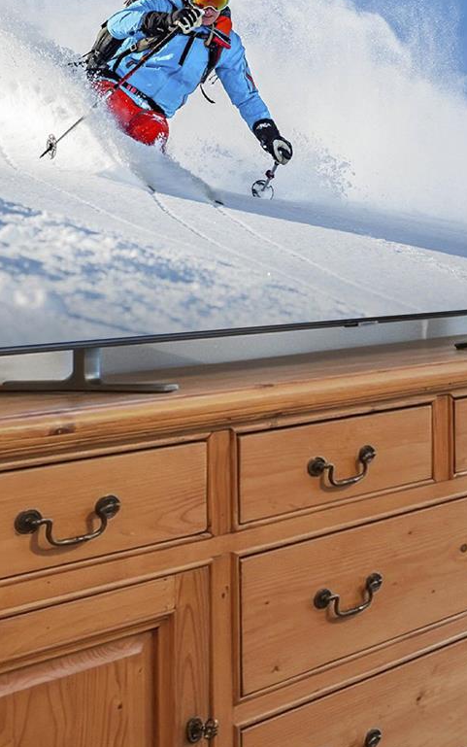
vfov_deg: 35.6
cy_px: 301
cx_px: 1381
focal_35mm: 57
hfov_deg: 11.7
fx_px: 1160
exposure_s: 1/100
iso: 400
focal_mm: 14
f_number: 14
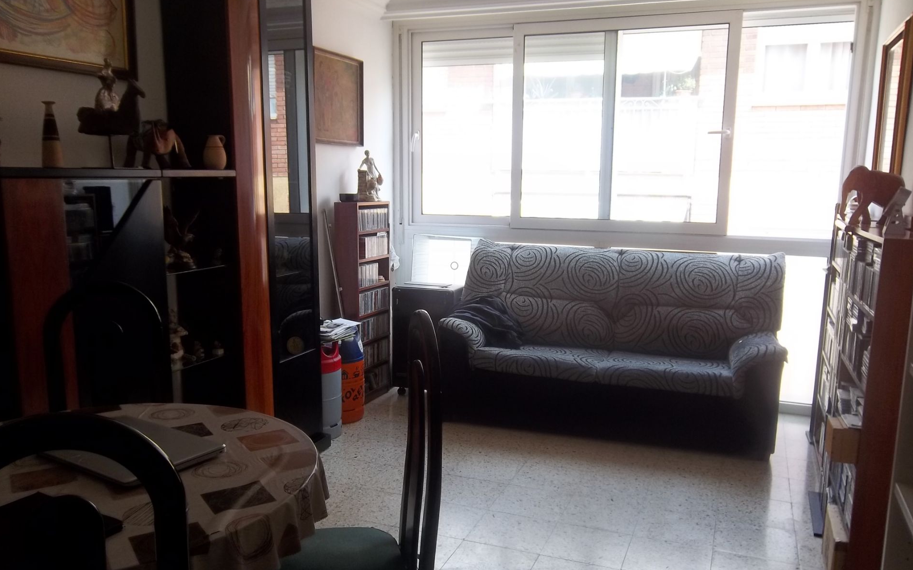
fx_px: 746
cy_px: 308
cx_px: 456
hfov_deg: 62.9
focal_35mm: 30
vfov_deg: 41.8
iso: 64
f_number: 3.5
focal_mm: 5.05
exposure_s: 1/40
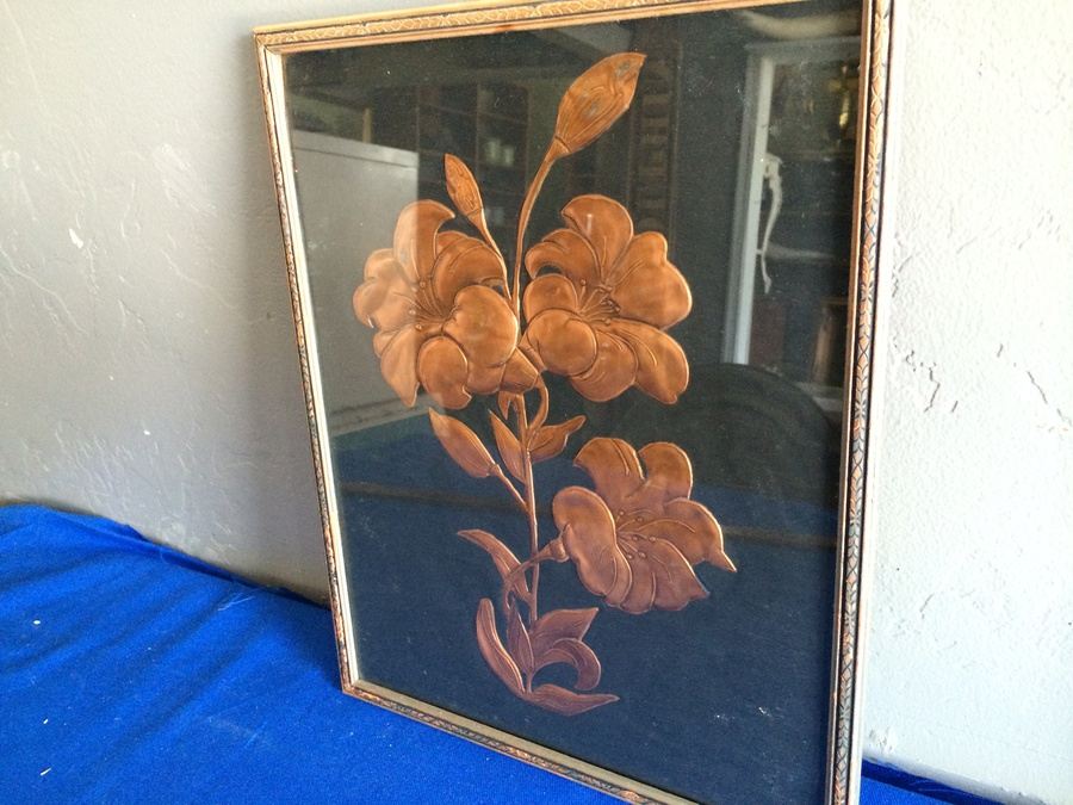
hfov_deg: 60.0
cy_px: 402
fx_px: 930
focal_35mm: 30
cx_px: 536
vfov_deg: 46.8
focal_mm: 4.12
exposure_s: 1/30
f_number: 2.2
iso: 250
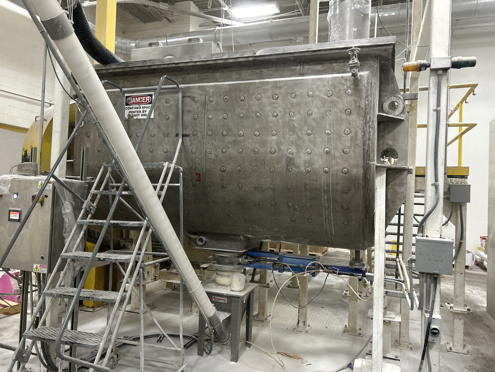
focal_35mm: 26
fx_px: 372
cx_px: 248
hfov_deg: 67.3
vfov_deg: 53.1
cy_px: 186
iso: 200
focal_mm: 5.7
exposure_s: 1/60
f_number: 1.5
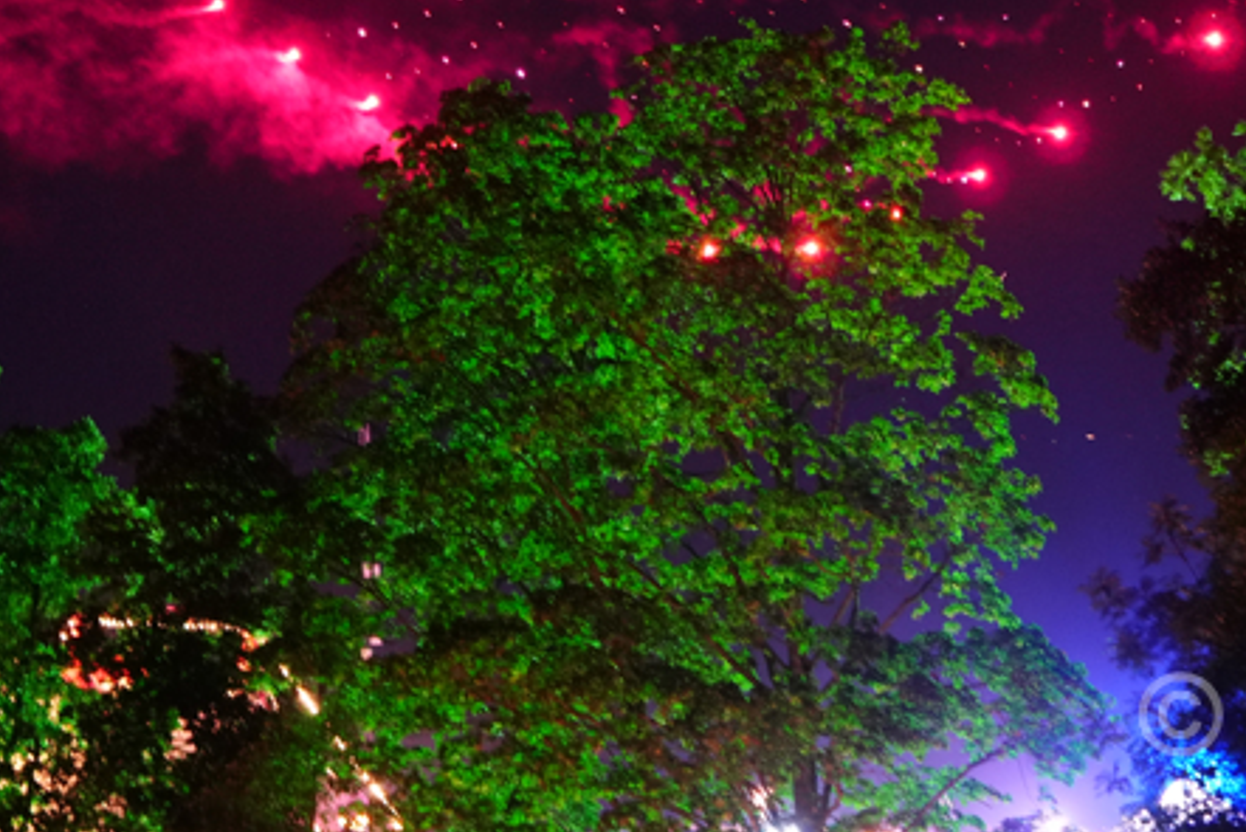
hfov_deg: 10.8
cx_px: 961
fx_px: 6578
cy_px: -234
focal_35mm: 190
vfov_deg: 7.2
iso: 2000
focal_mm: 70
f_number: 2.8
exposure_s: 1/5
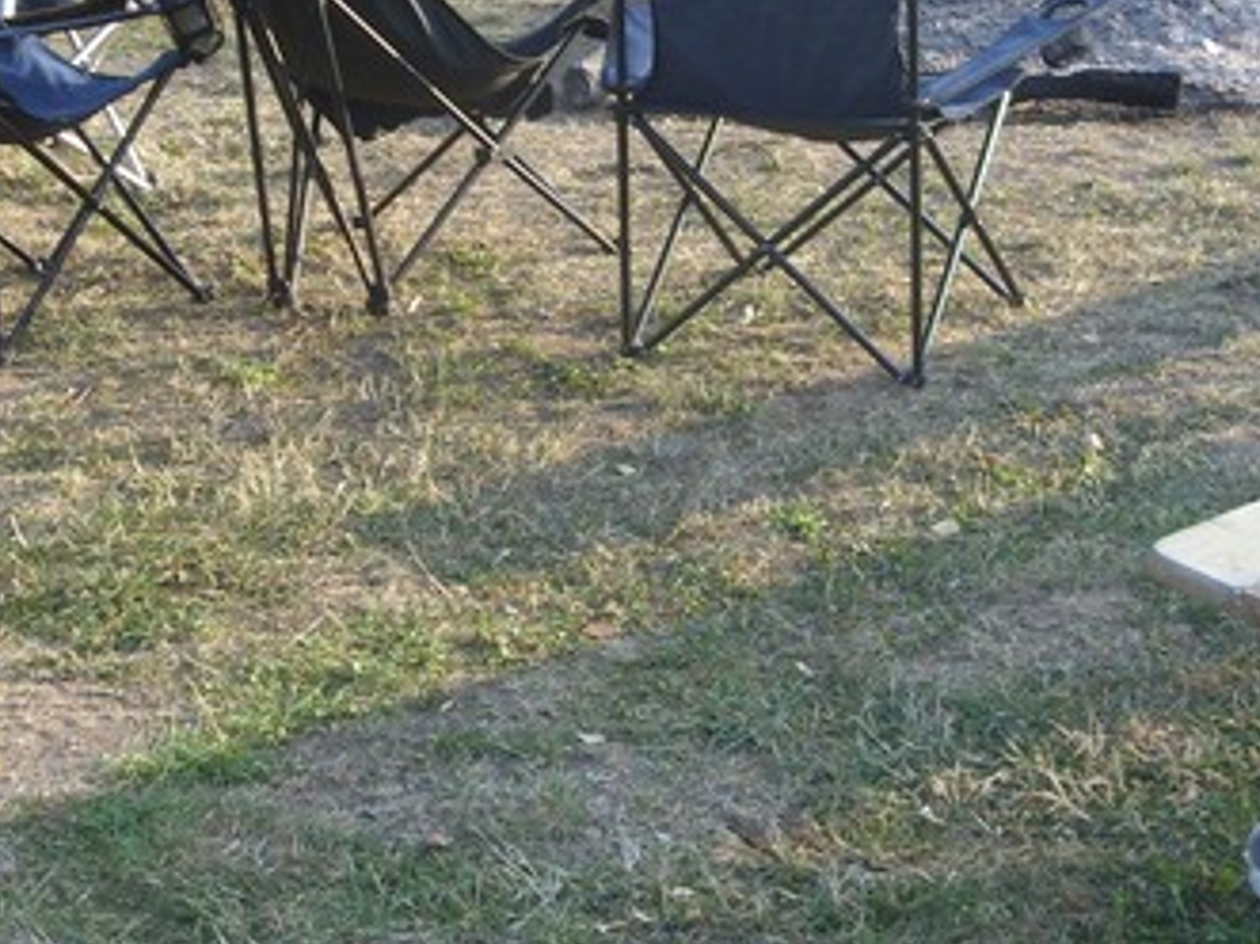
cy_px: 255
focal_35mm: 86
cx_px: 579
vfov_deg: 17.1
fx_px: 3129
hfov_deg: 22.8
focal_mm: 6.3
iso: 50
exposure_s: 1/161
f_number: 2.8
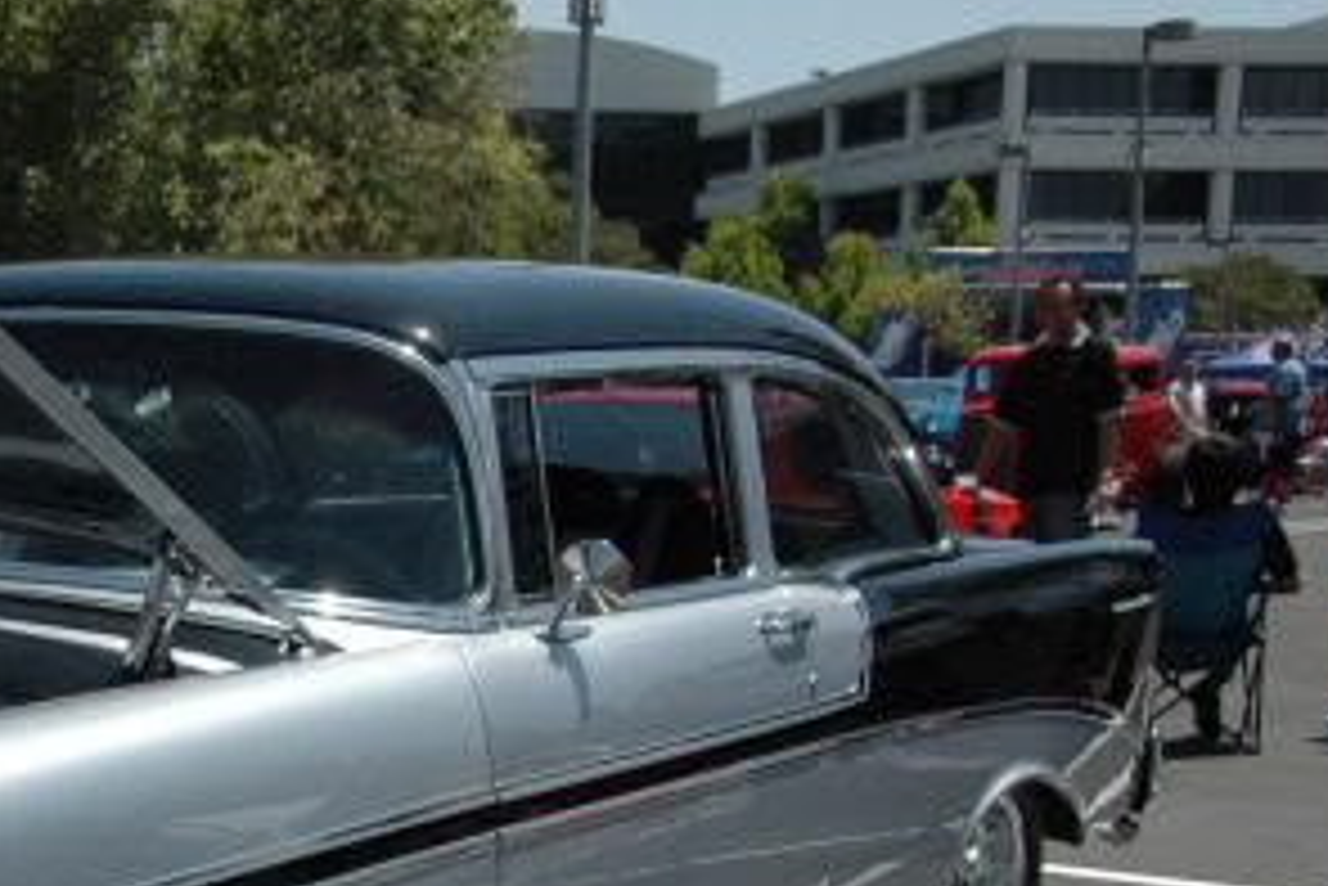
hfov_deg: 24.6
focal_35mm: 78
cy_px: 778
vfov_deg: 17.3
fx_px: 2879
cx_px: -45
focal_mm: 24
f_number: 4.5
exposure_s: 1/6400
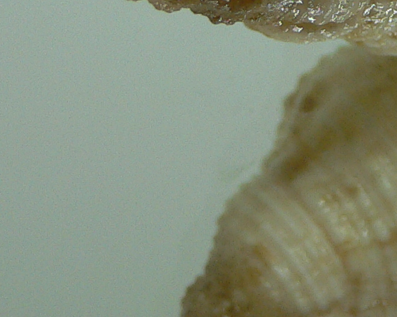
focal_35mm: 120
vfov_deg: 12.6
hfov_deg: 15.8
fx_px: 1410
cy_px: -51
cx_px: 373
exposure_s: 1/60
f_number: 2.8
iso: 100
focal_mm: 4.6
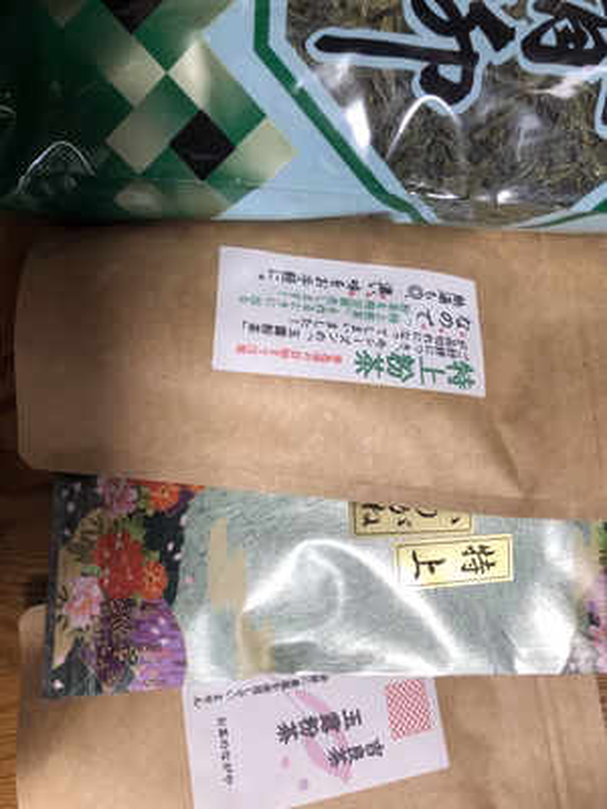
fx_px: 655
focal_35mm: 28
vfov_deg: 63.4
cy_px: 404
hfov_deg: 49.7
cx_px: 304
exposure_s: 1/24
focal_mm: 3.99
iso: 32
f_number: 1.8
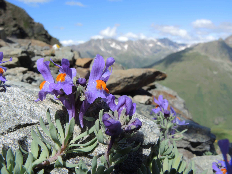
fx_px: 188
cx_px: 116
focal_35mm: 28
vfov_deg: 49.7
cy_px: 87
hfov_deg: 63.4
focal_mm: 6
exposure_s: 1/160
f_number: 8
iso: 100
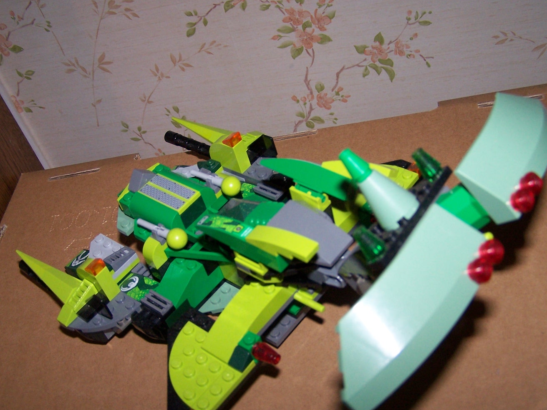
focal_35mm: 45
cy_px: 224
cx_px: 270
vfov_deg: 32.2
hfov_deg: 42.1
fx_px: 711
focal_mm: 6.3
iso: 140
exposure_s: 1/60
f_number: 2.8
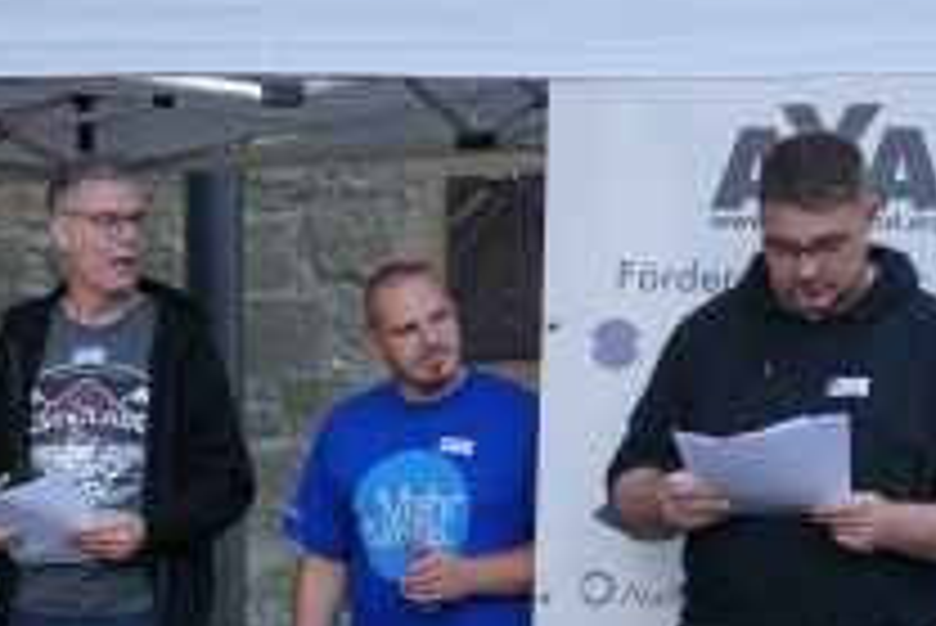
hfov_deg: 18.7
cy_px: 606
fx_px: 2810
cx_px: 162
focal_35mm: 108
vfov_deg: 12.6
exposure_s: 1/160
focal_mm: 30
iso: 320
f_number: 4
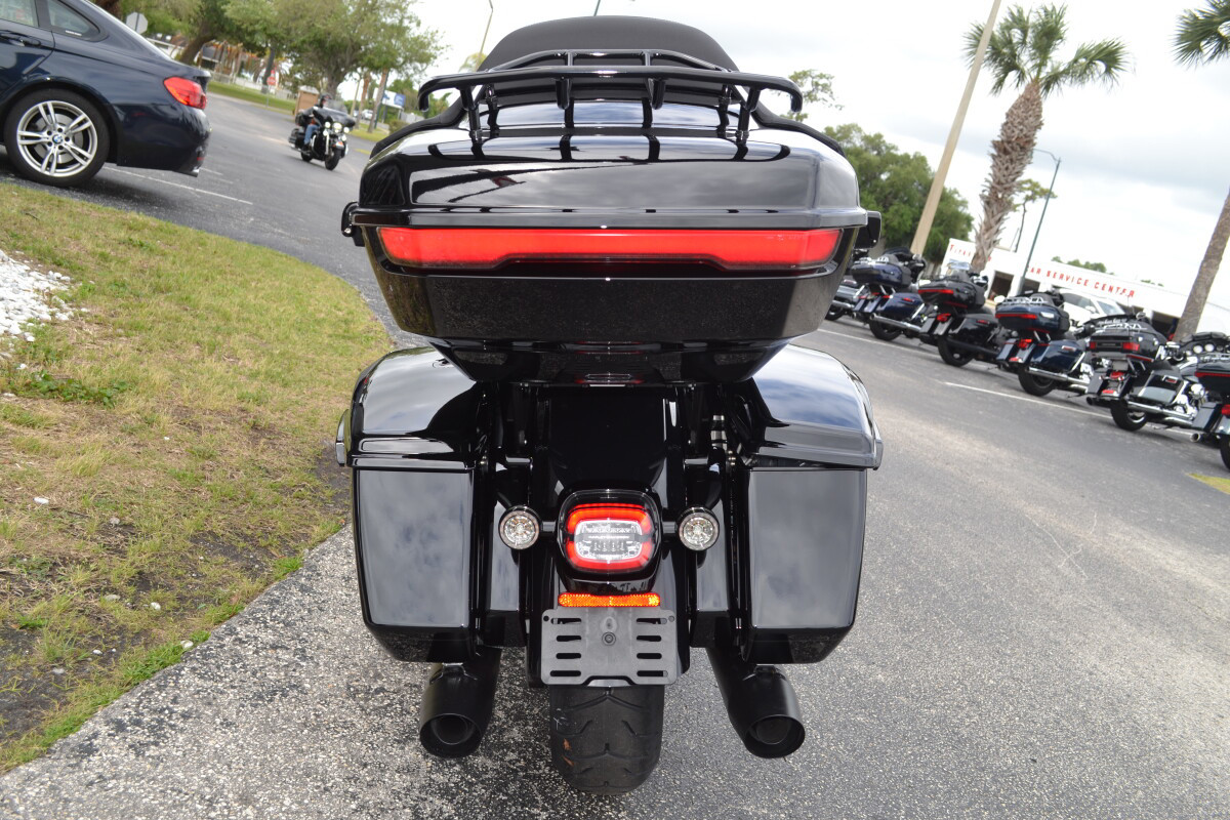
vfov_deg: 40.0
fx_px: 1127
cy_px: 410
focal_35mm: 33
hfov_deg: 57.2
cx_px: 615
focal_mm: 22
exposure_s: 1/200
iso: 100
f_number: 6.3
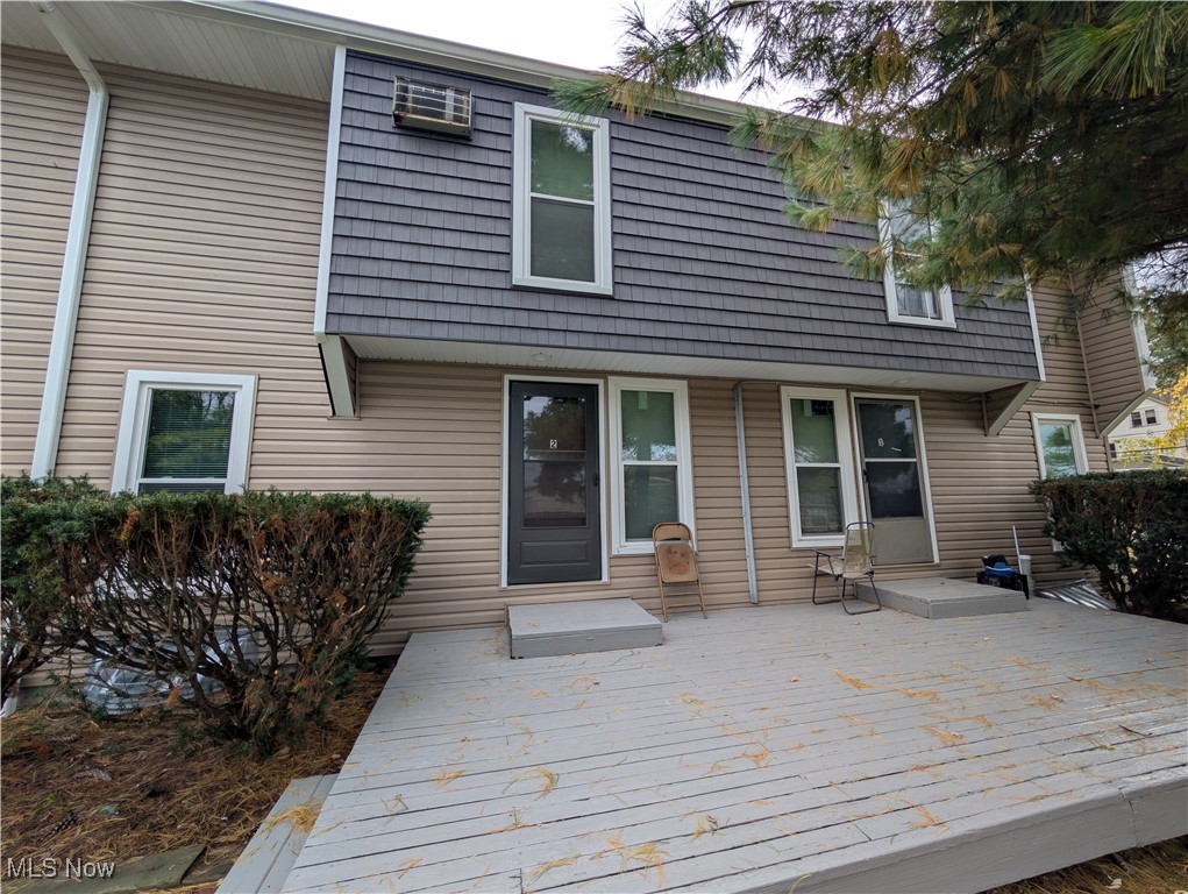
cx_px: 594
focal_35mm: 12
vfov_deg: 94.6
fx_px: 412
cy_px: 447
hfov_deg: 110.5
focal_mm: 2.02
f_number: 1.7
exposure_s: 1/803
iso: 52
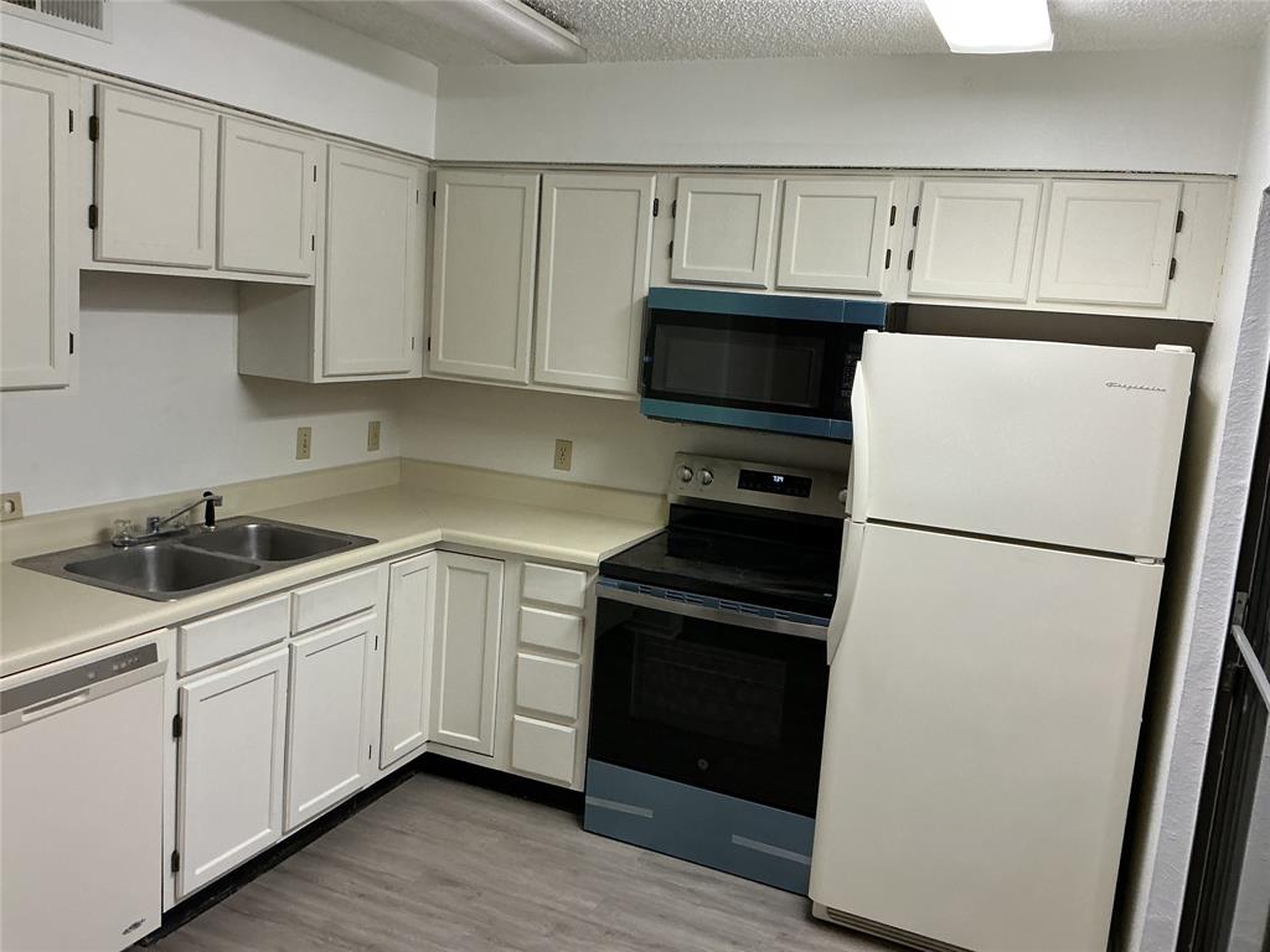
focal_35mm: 29
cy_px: 476
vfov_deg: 48.2
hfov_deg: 61.7
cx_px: 635
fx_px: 1064
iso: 100
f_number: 1.8
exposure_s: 1/60
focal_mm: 3
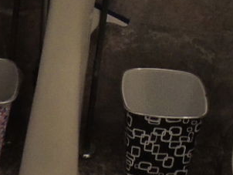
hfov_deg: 15.5
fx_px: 856
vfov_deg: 10.7
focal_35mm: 127
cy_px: -172
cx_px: 168
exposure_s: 1/20
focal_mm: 4.3
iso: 400
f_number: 3.3
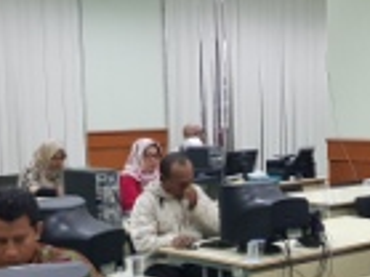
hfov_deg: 22.8
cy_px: 221
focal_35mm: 84
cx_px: 327
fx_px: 897
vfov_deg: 17.4
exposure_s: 1/50
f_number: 1.7
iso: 200
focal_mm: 4.2
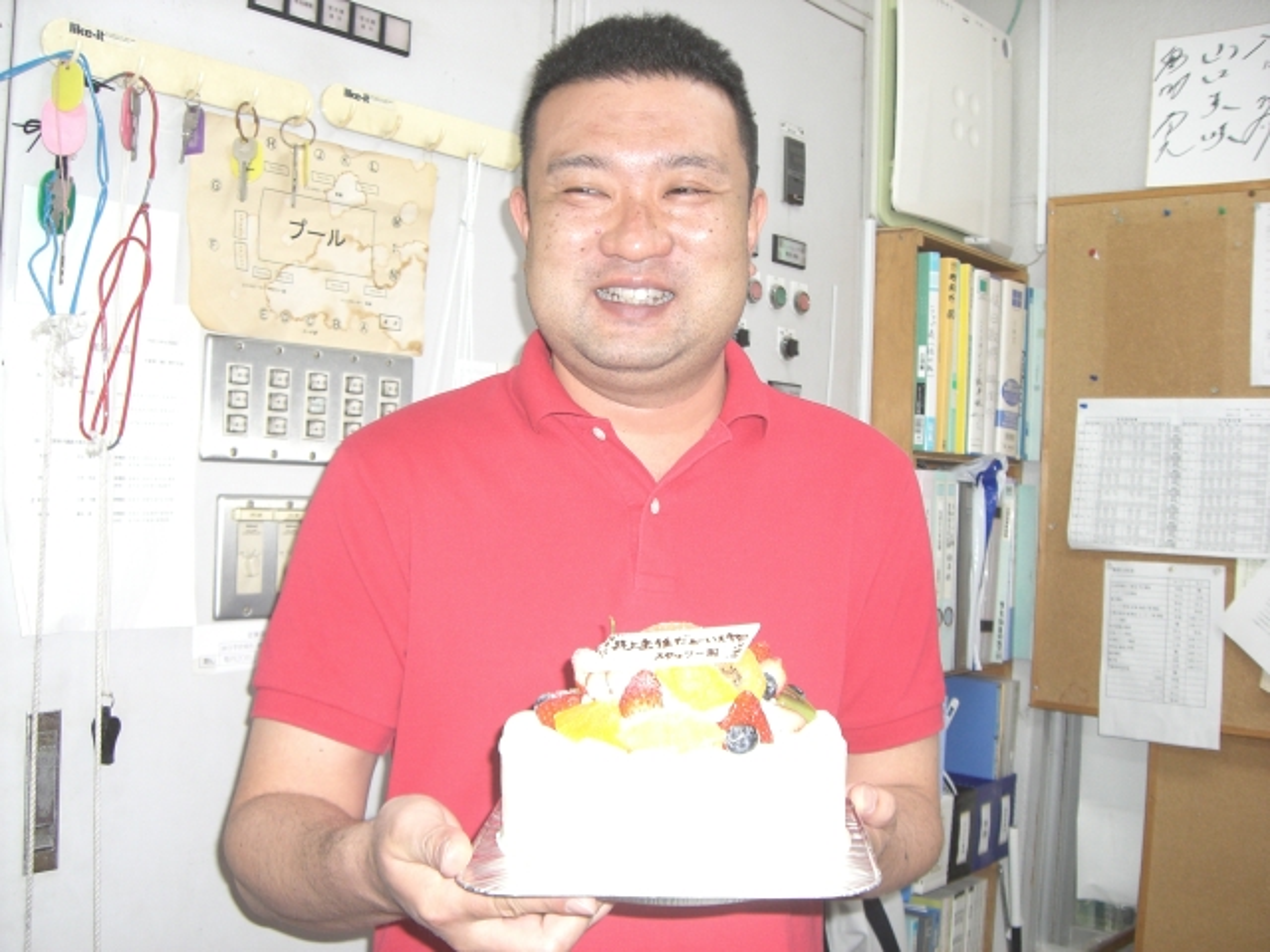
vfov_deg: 37.7
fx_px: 1394
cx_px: 635
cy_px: 476
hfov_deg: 49.0
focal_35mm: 38
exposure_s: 1/60
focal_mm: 6.2
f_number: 2.7
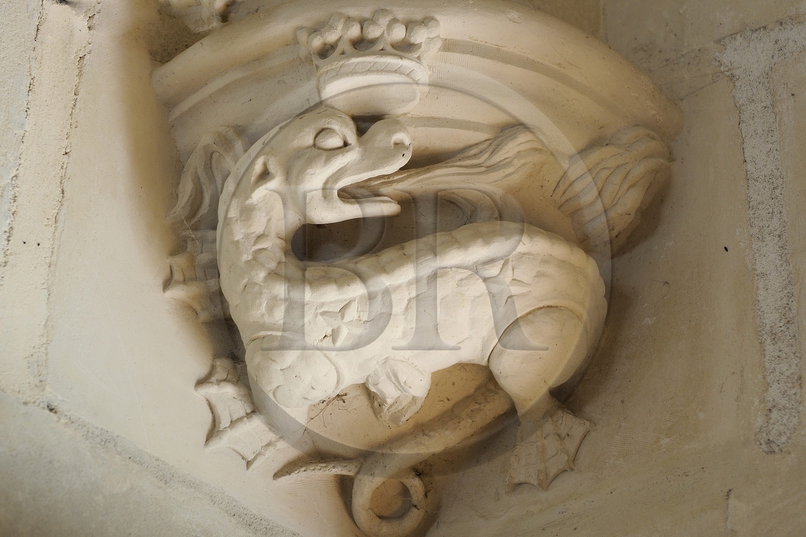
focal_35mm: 70
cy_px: 268
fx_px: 1567
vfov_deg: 19.4
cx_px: 403
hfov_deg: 28.8
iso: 800
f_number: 6.3
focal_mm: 70
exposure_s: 1/60
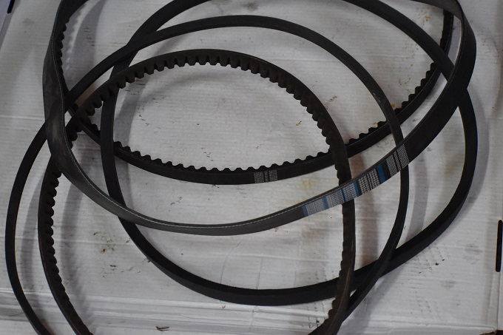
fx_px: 1467
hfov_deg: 19.5
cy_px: 168
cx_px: 252
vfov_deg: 13.0
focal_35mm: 105
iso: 6400
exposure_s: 1/125
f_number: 4.5
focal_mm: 70
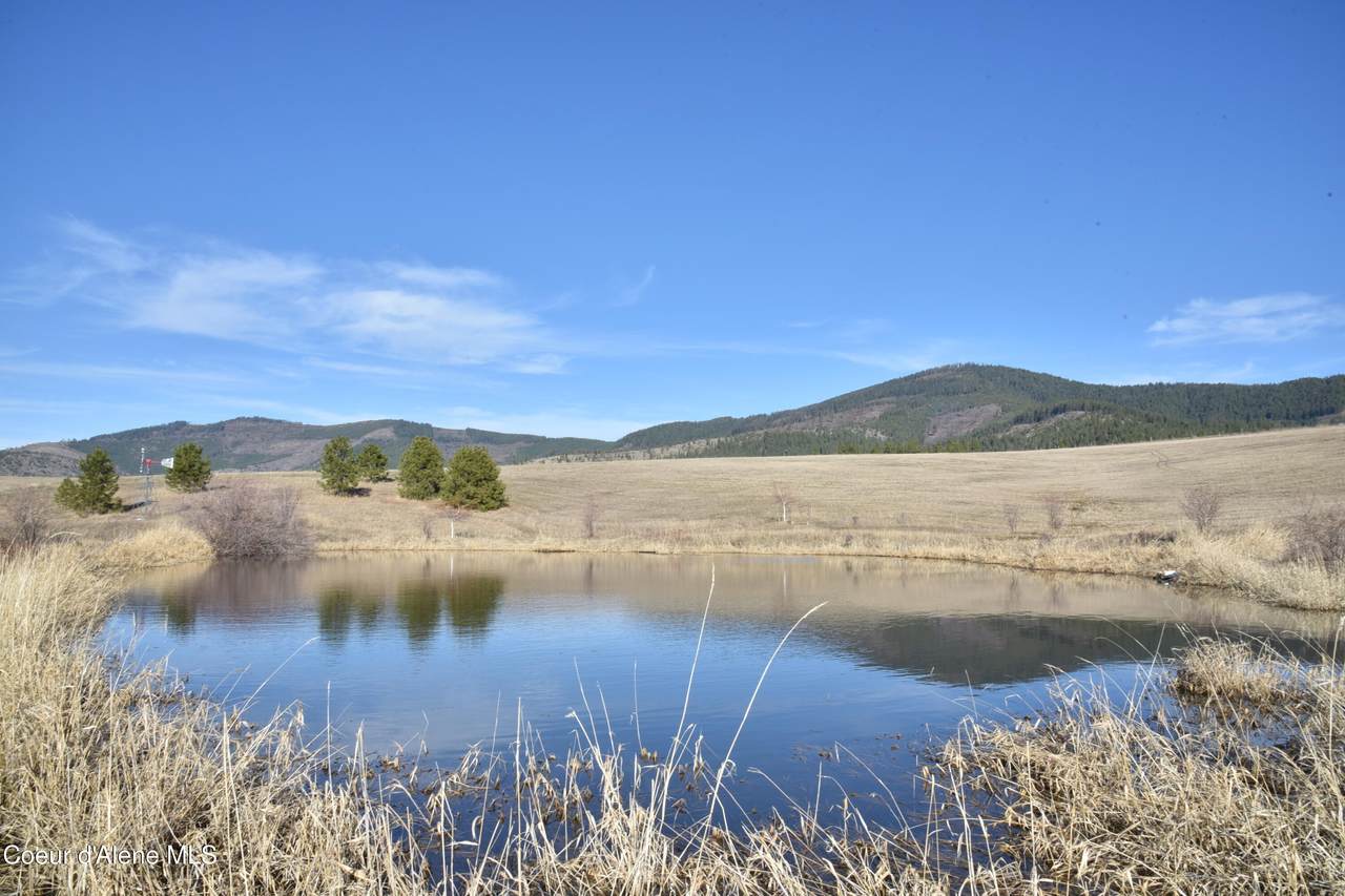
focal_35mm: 24
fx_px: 896
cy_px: 448
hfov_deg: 73.8
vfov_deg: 53.1
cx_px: 672
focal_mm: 24
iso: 200
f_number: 20
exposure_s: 1/100
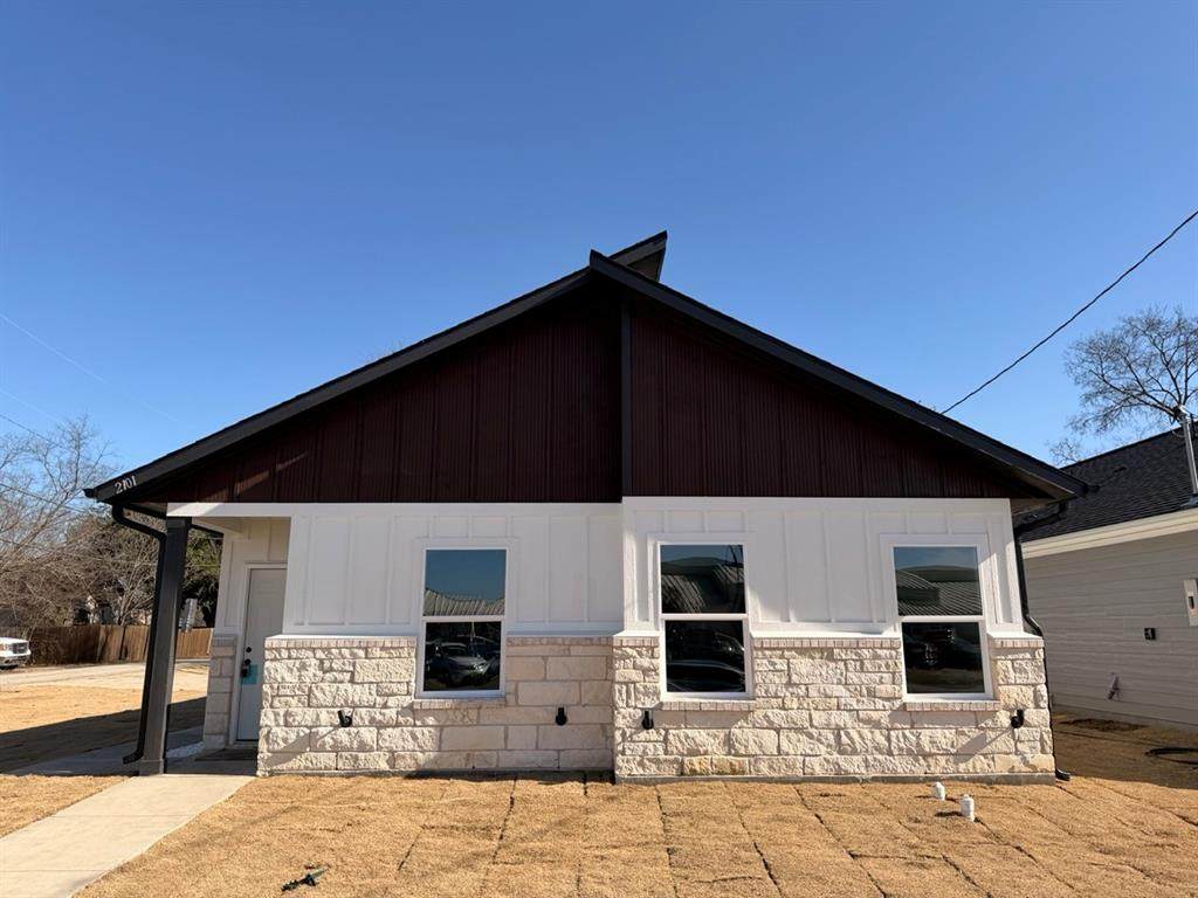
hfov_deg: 71.6
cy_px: 449
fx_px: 831
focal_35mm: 24
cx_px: 599
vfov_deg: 56.8
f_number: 1.78
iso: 80
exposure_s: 1/4405
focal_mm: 6.76
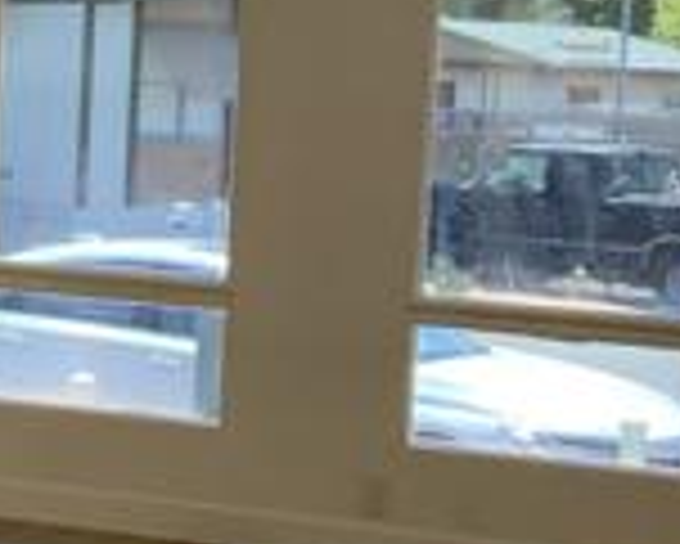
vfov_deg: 12.8
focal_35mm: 120
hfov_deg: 15.6
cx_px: -86
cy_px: 180
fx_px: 2417
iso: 32
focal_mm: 3
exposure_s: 1/120
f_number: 1.8
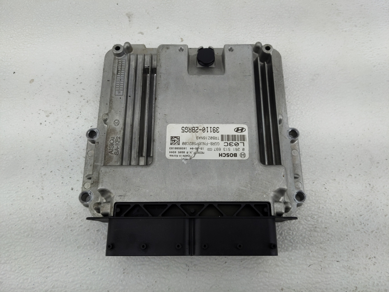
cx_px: 194
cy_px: 146
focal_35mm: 25
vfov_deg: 54.9
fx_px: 281
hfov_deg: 69.4
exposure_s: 1/147
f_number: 1.73
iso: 55
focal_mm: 4.38
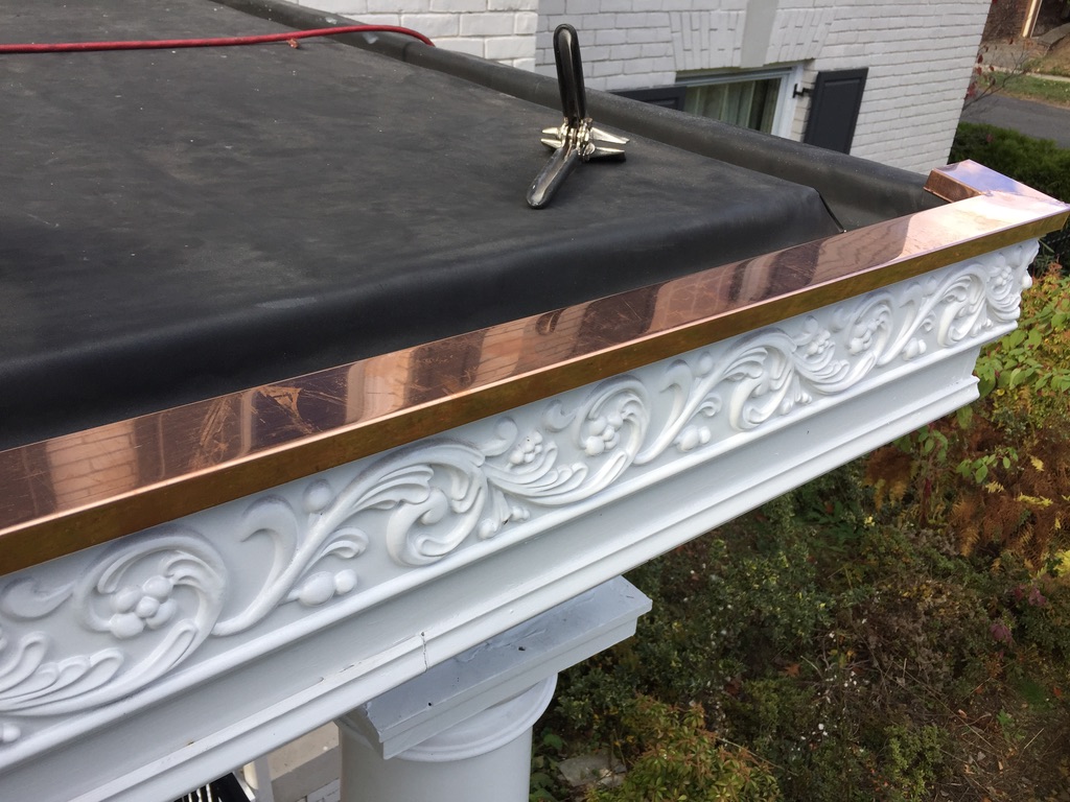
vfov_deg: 48.2
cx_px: 535
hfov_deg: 61.7
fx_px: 896
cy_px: 401
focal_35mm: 29
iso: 32
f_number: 2.2
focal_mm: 4.15
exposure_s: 1/618
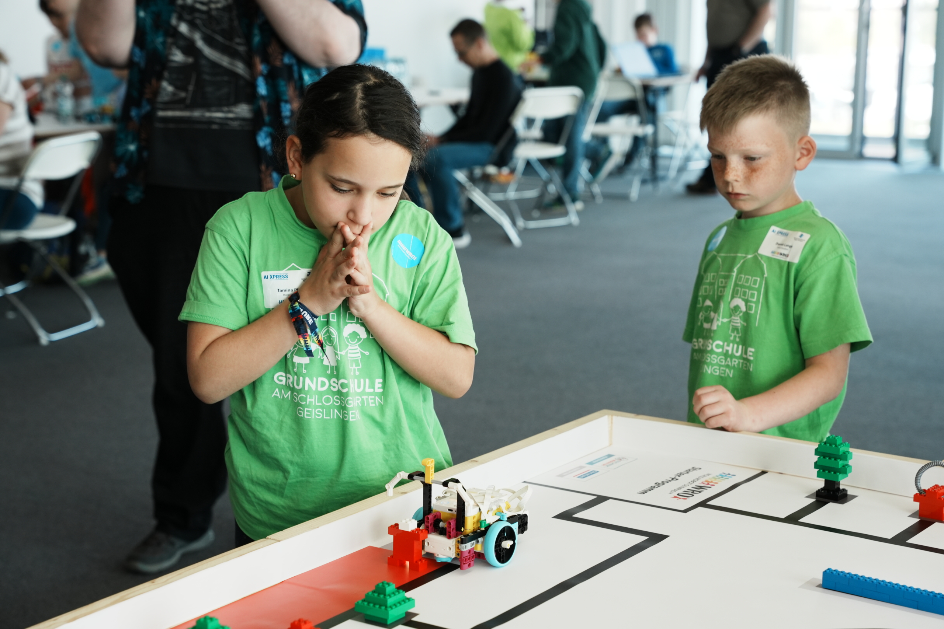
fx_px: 1836
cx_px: 472
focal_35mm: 70
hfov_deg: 28.8
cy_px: 314
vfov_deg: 19.5
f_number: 5
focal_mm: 70
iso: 800
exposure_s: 1/250
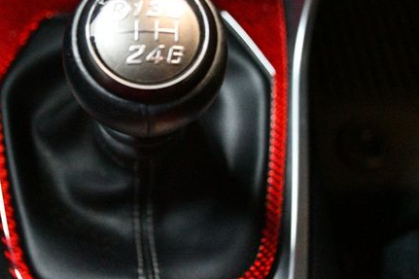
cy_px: 93
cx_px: 143
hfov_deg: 39.9
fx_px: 570
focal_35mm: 49
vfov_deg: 27.3
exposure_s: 1/60
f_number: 3.8
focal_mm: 22
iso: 11400
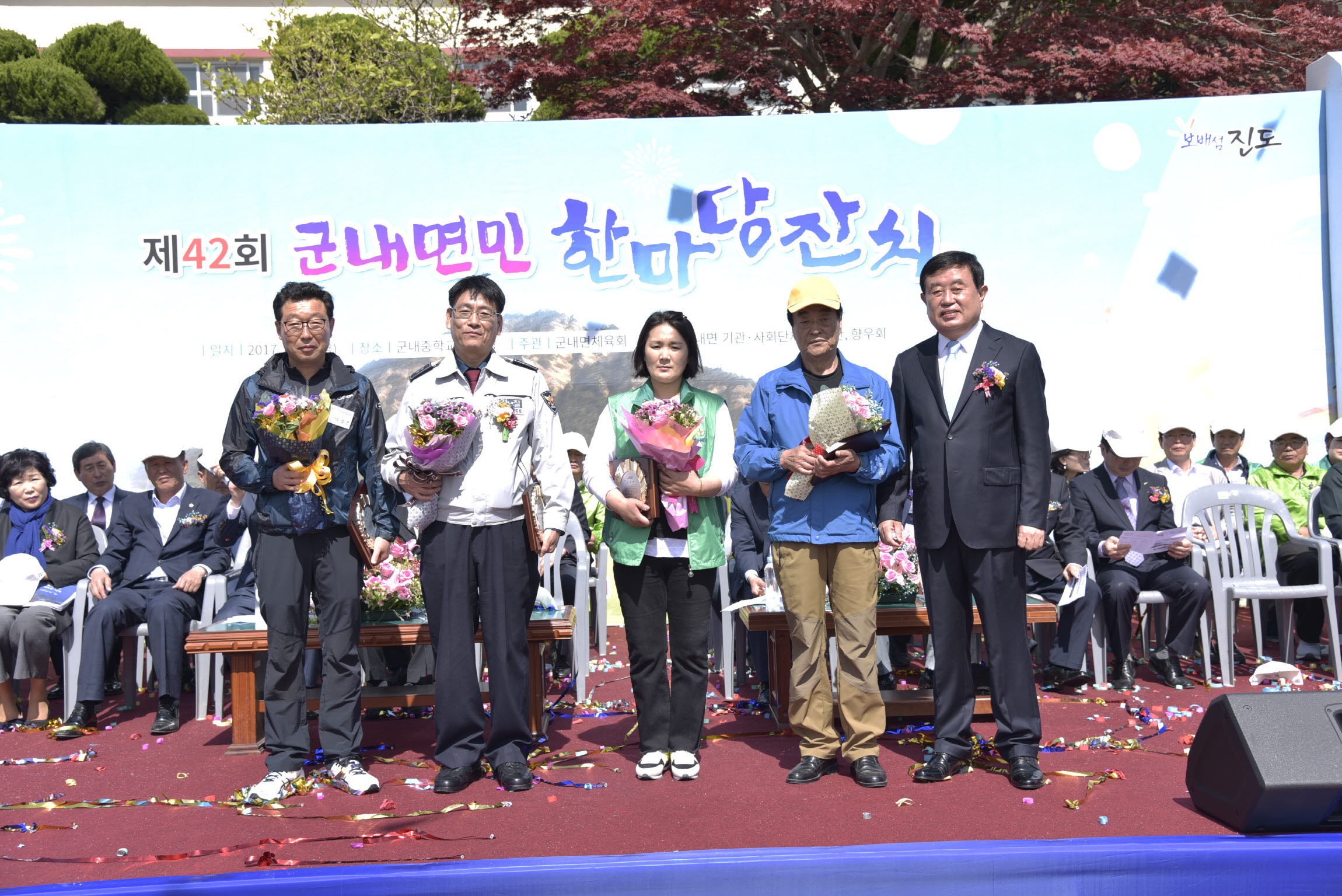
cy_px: 448
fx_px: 1491
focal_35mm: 40
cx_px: 671
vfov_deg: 33.4
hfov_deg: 48.4
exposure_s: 1/125
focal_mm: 40
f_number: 5
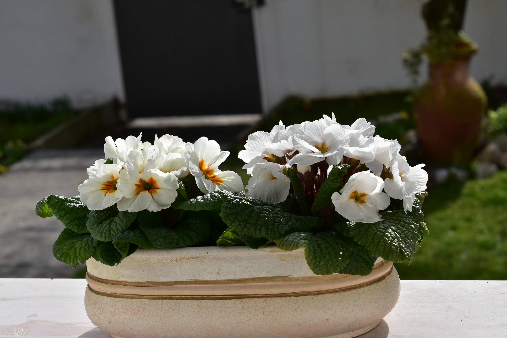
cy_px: 169
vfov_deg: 16.6
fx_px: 1162
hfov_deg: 24.6
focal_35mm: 82
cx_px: 254
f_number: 11
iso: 320
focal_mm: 55
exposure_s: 1/500
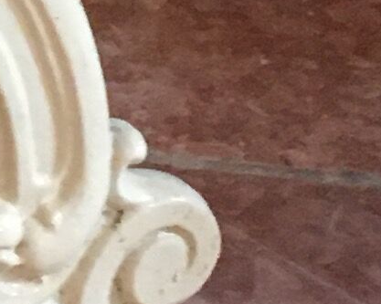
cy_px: -106
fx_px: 3087
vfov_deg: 5.6
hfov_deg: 6.8
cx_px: -373
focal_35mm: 274
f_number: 2.2
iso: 250
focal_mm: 4.15
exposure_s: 1/33
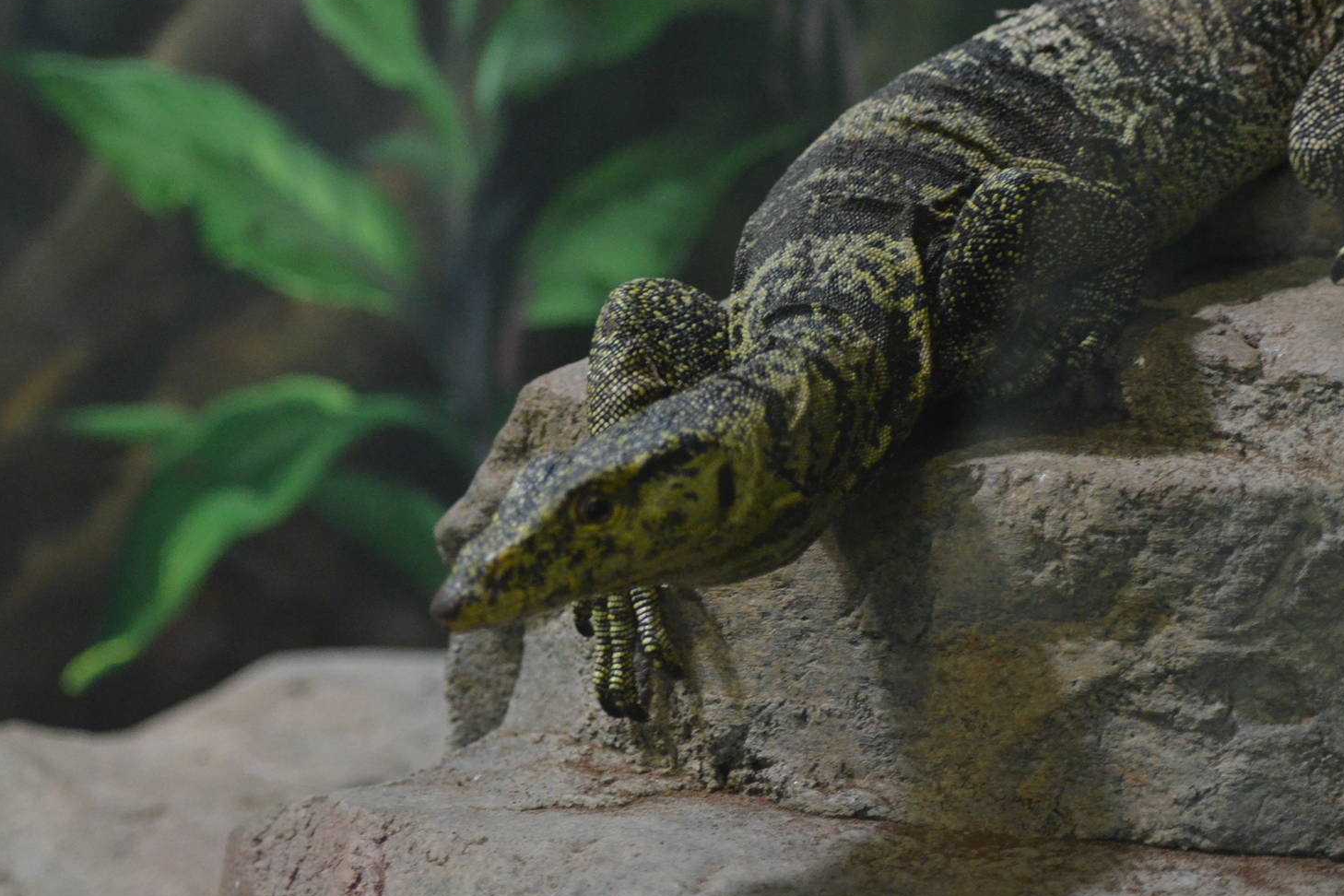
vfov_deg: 11.9
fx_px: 4293
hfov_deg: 17.8
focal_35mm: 115
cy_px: 416
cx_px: 706
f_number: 4
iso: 3200
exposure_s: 1/80
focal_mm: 70
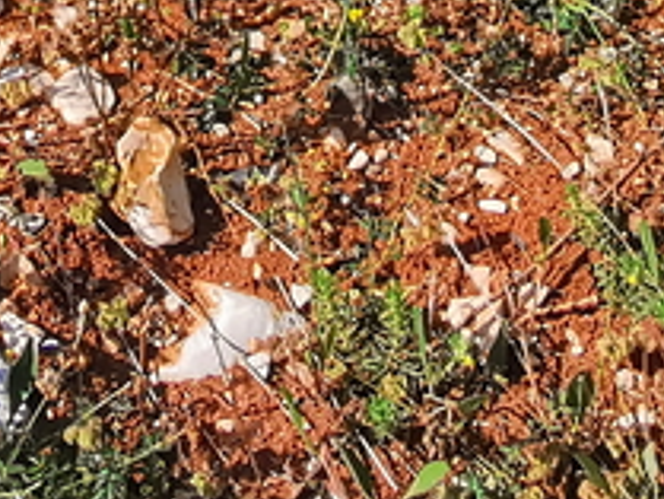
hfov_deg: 17.6
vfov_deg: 11.6
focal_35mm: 110
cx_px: 70
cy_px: -610
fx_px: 2111
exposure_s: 1/859
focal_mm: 2.35
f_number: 2.2
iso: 50
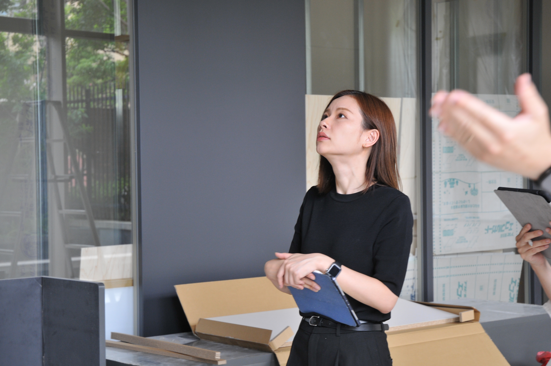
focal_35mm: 75
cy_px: 183
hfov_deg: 27.0
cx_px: 276
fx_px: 1147
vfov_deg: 18.1
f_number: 5.6
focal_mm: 50
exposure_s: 1/25
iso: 400
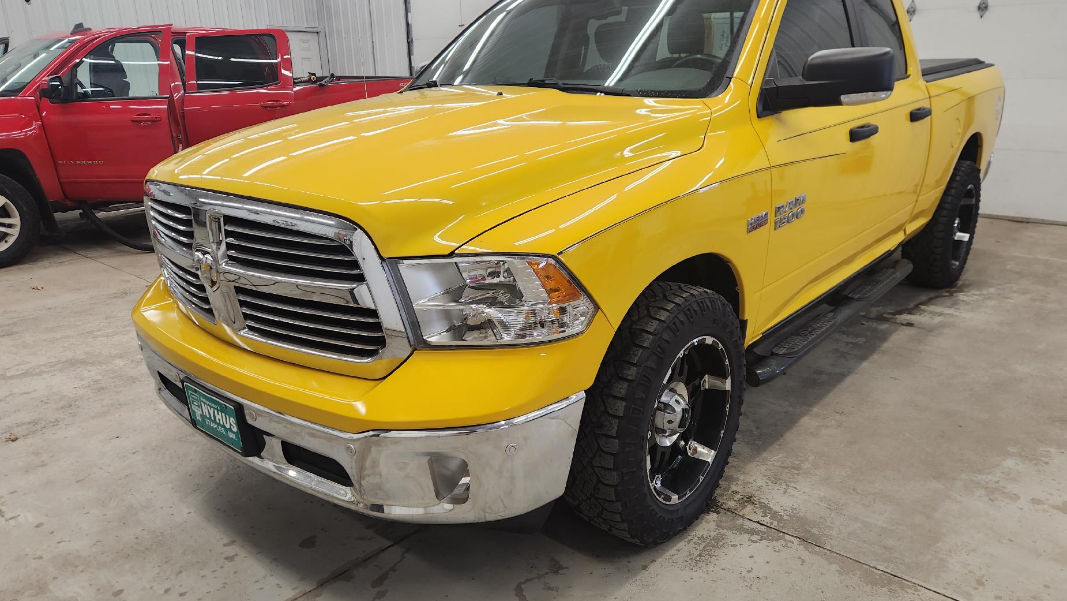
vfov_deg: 44.4
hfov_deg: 71.9
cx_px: 545
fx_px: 736
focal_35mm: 26
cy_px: 320
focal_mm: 5.4
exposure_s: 1/120
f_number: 1.8
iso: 100
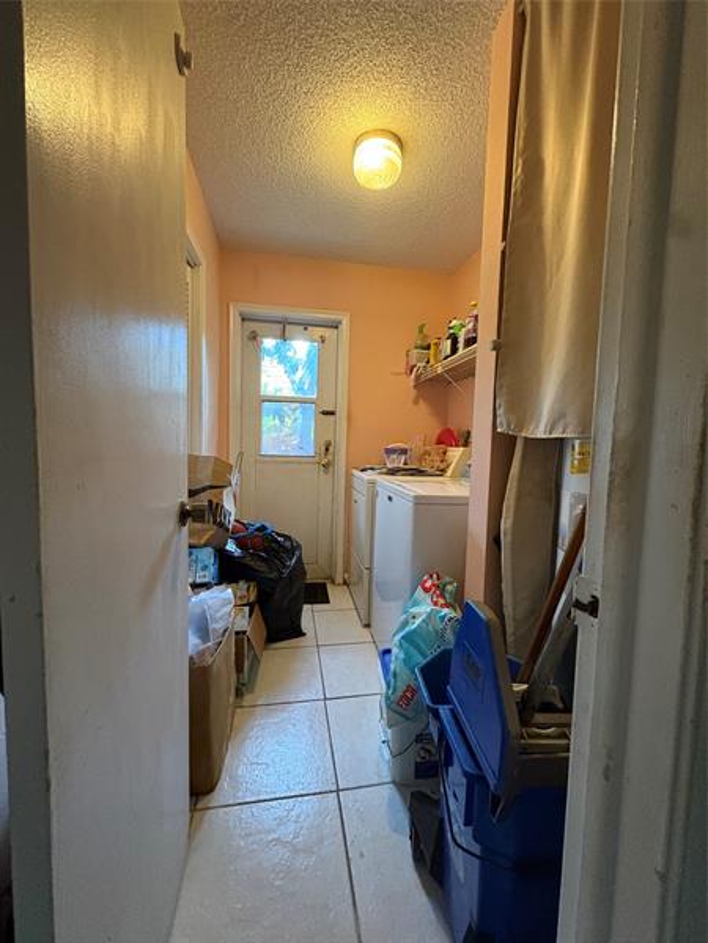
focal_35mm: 14
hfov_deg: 85.7
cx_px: 354
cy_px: 472
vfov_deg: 102.1
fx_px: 382
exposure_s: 1/60
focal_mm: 2.22
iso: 800
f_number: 2.2
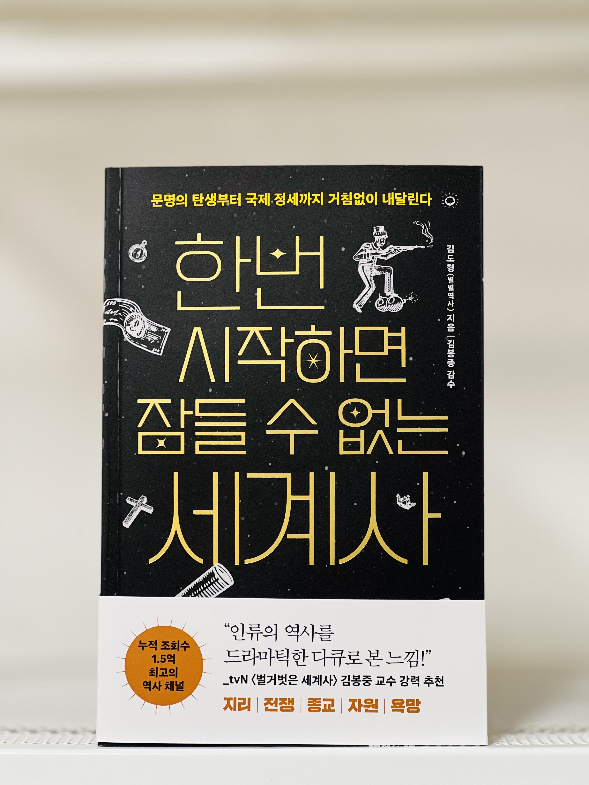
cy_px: 392
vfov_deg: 25.3
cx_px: 294
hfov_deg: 19.1
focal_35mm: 77
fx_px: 1747
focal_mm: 9
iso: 250
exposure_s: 1/40
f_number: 2.8
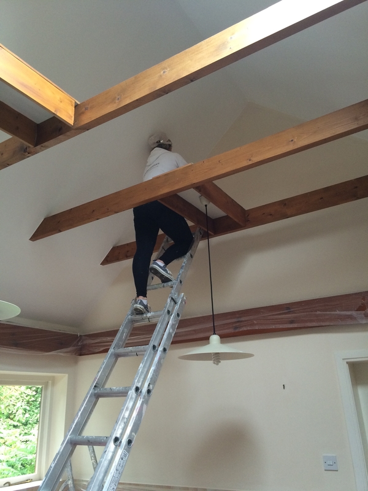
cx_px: 184
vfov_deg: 61.7
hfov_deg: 48.2
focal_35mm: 29
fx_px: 411
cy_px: 246
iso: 125
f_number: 2.2
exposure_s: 1/30
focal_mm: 4.15
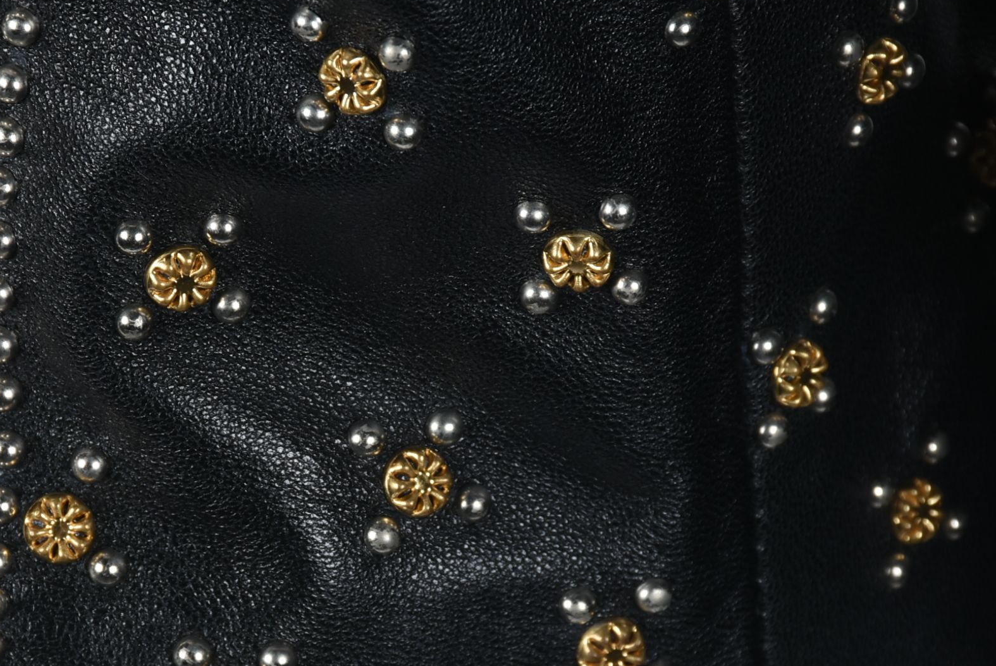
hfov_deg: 5.2
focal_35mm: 399
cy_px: 482
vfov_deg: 3.5
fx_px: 11048
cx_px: 304
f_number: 13
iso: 200
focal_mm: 140
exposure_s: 1/125
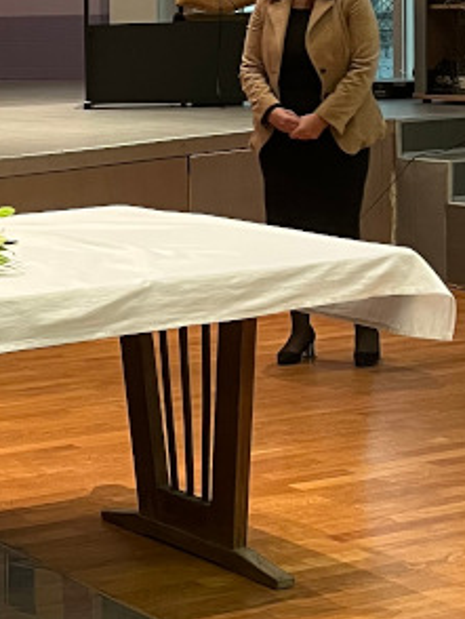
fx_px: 1896
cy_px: 116
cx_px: -284
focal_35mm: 106
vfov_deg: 18.3
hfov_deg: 13.0
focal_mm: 5.1
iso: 250
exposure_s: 1/50
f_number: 1.6
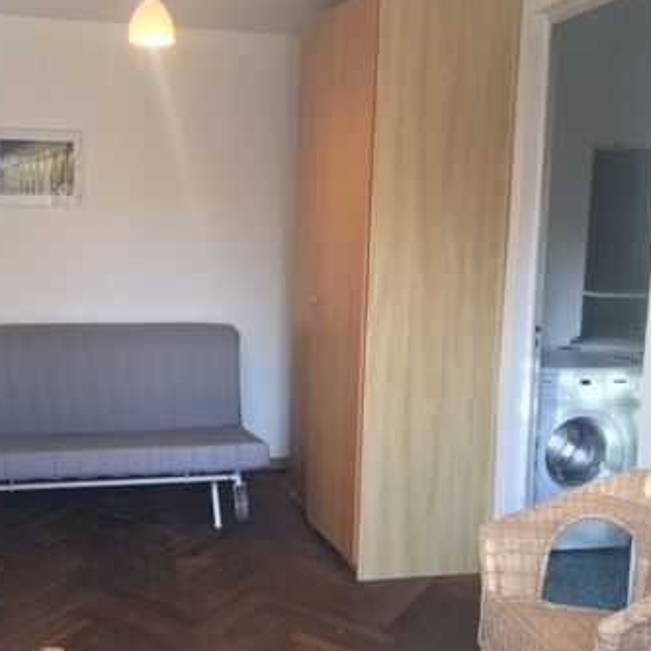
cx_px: 223
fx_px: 787
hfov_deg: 44.3
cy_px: 313
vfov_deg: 44.9
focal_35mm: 37
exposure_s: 1/50
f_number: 2.2
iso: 25
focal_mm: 4.15
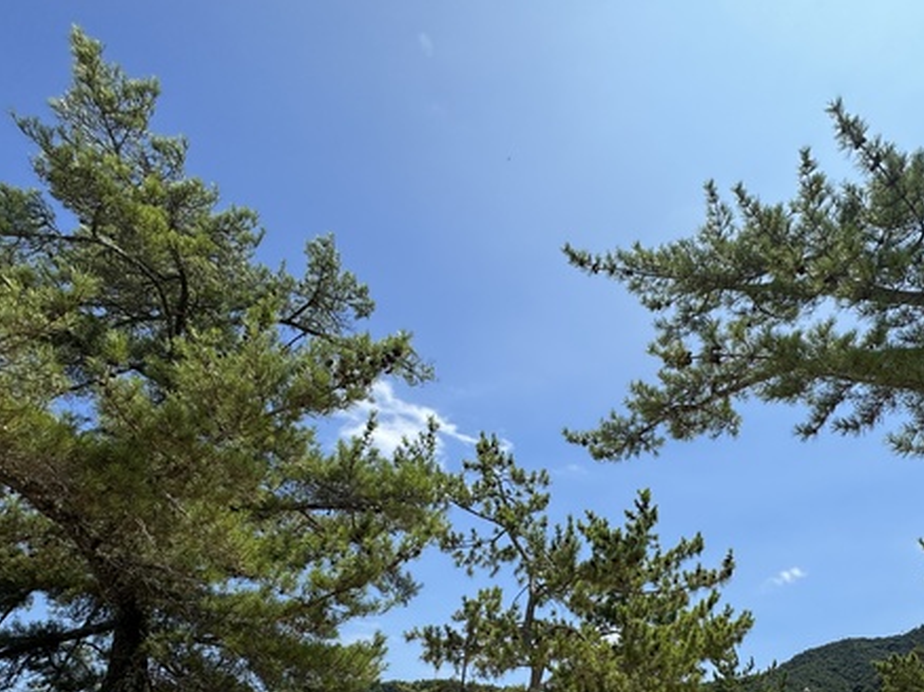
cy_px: 518
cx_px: 538
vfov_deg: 54.2
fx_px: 640
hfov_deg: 71.1
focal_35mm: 24
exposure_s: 1/2146
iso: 50
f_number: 2.2
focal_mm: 2.22
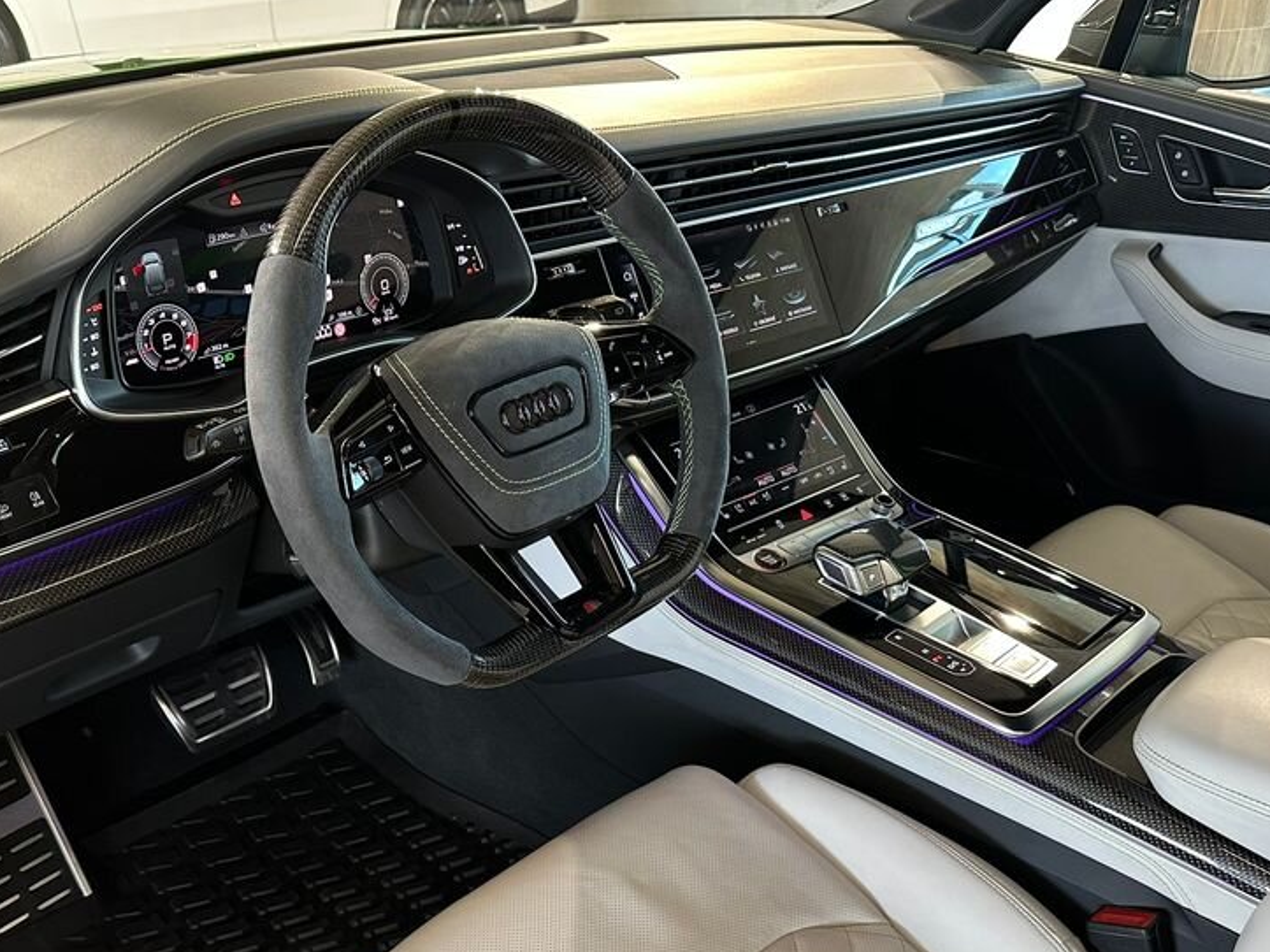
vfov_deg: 41.1
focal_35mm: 34
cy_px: 660
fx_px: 1247
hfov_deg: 53.8
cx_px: 552
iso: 250
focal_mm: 6.86
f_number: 1.78
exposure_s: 1/50
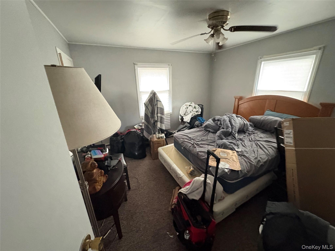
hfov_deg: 102.1
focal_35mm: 14
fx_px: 135
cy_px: 126
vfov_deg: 85.7
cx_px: 168
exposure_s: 1/39
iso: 1000
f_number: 2.2
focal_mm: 2.22
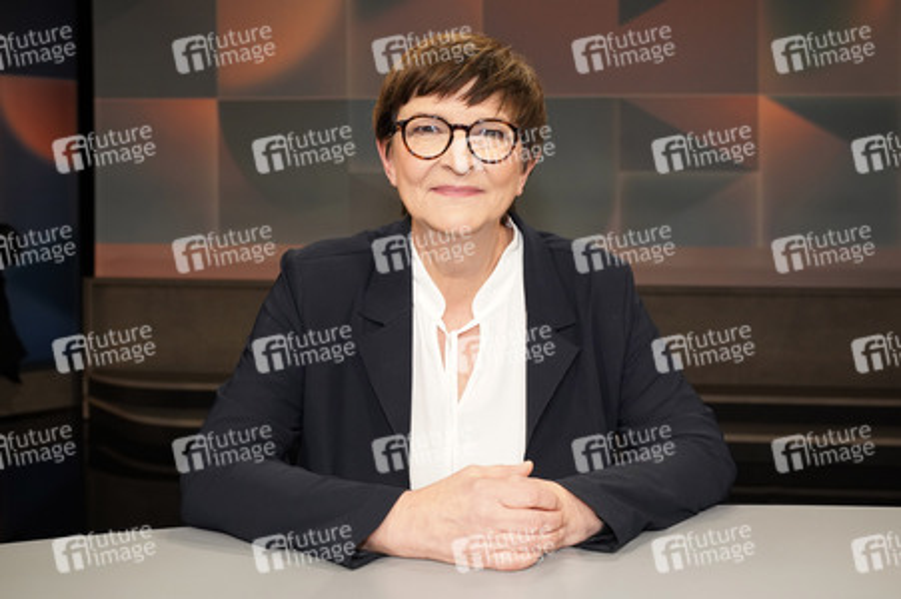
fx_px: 975
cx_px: 450
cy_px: 300
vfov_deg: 34.2
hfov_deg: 49.6
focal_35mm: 39
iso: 2000
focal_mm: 39
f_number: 5.6
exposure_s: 1/125
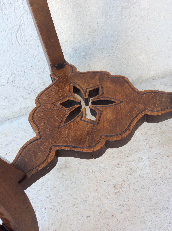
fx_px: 213
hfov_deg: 44.1
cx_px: 86
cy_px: 116
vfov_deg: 56.9
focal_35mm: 32
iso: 32
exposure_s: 1/50
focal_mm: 3.3
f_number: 2.4
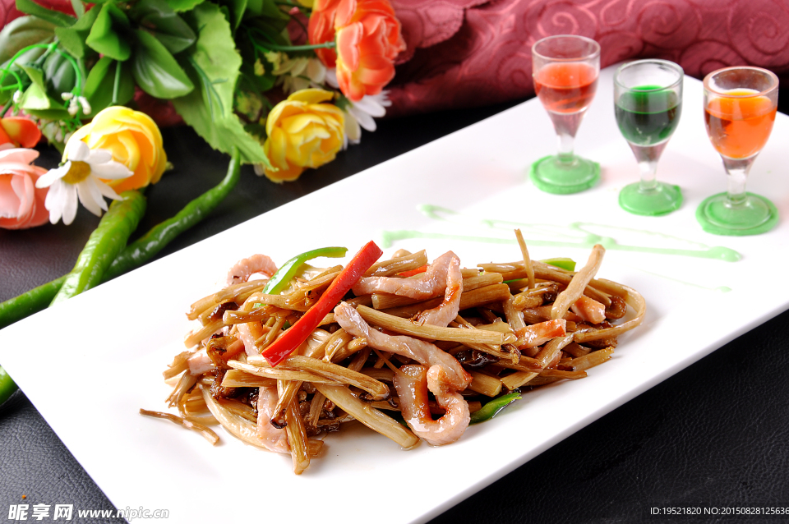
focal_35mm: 64
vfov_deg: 21.2
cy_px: 248
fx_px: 1401
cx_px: 416
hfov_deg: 31.4
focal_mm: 40
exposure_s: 1/100
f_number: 9
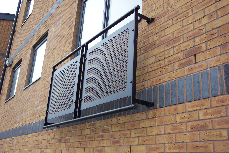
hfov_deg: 50.7
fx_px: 242
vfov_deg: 35.1
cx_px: 114
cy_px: 76
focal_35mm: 38
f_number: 2.8
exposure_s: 1/250
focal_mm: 8
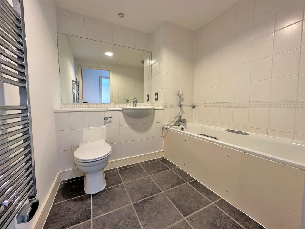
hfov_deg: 102.1
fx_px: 123
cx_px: 152
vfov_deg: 85.7
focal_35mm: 14
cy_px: 114
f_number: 2.2
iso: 200
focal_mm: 2.22
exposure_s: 1/100
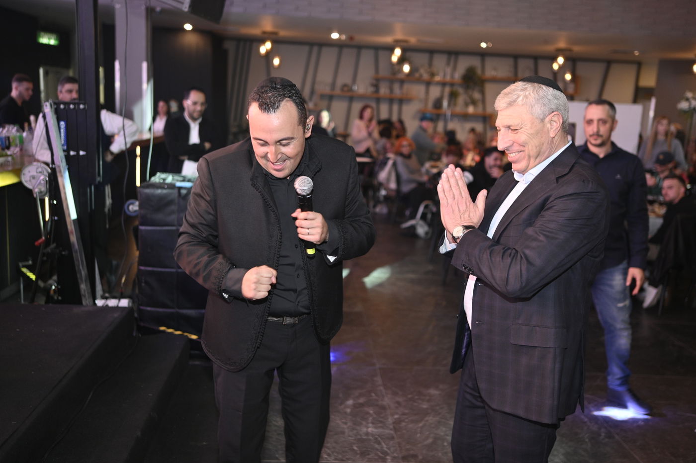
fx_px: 676
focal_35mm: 35
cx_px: 348
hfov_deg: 54.5
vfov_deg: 37.8
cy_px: 232
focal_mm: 35
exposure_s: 1/200
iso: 800
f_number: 2
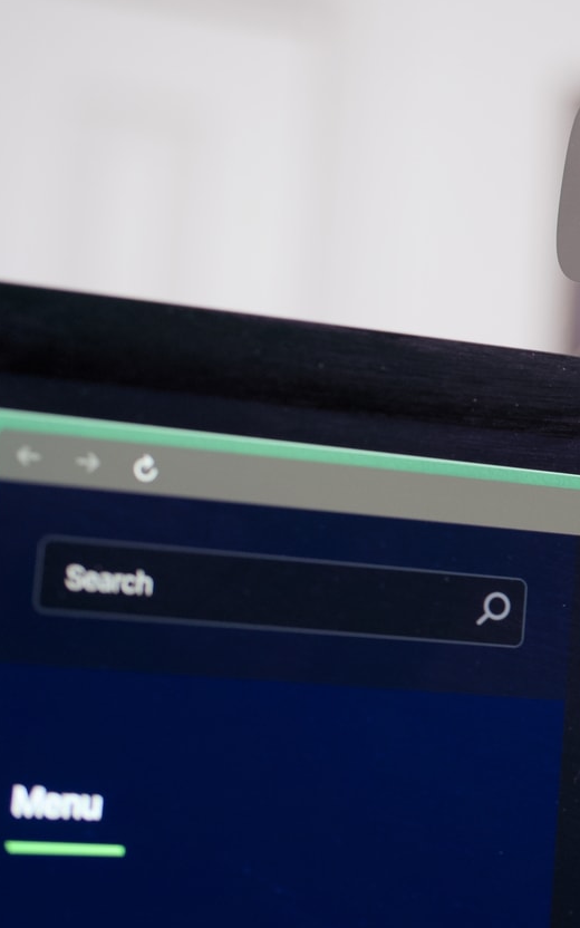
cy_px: 349
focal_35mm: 98
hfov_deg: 12.8
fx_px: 2479
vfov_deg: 21.2
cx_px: 813
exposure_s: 1/50
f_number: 3.5
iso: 1250
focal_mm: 50
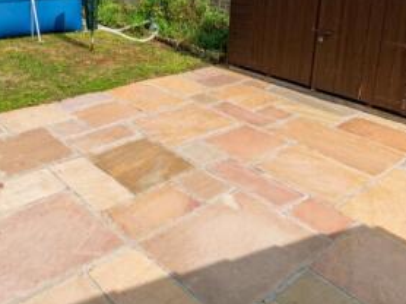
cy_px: 21
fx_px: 398
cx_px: 100
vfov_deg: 38.4
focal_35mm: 34
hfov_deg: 51.6
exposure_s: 1/2000
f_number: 7.1
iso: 320
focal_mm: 10
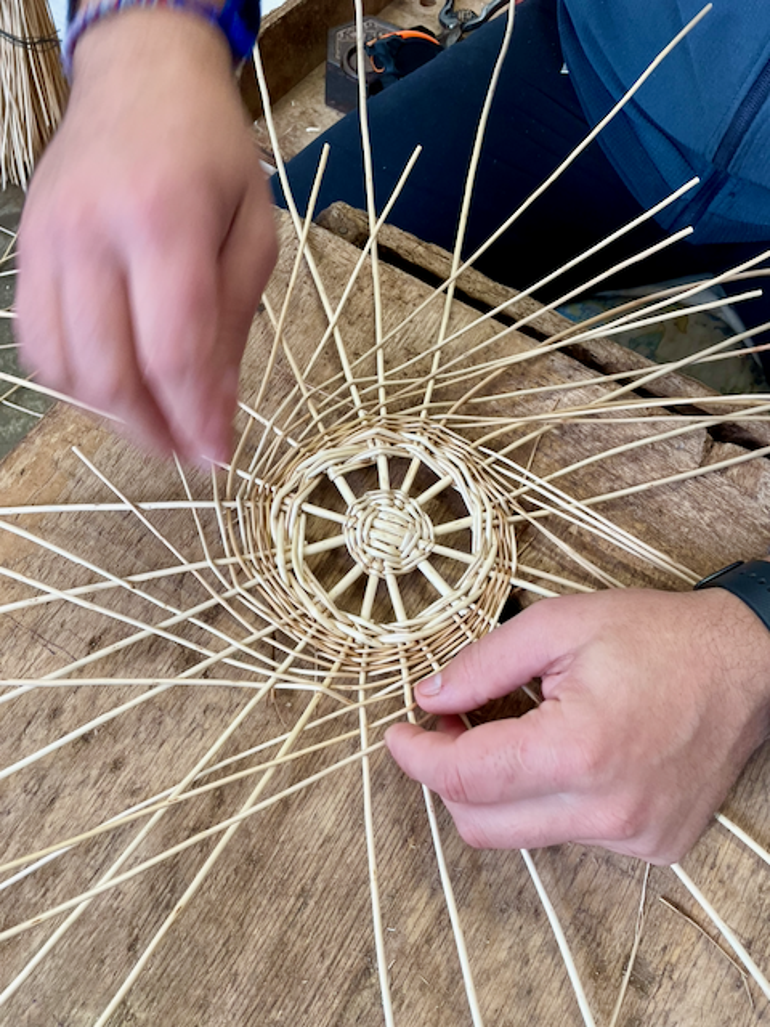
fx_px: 771
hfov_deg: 53.1
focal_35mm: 26
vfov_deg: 67.3
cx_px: 385
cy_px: 514
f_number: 1.6
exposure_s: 1/100
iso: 100
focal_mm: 4.2
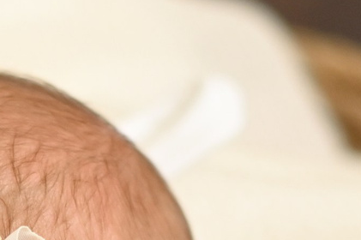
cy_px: 533
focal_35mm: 304
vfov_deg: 4.4
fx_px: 3046
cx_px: -55
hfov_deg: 6.7
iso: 720
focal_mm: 50
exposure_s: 1/640
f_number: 2
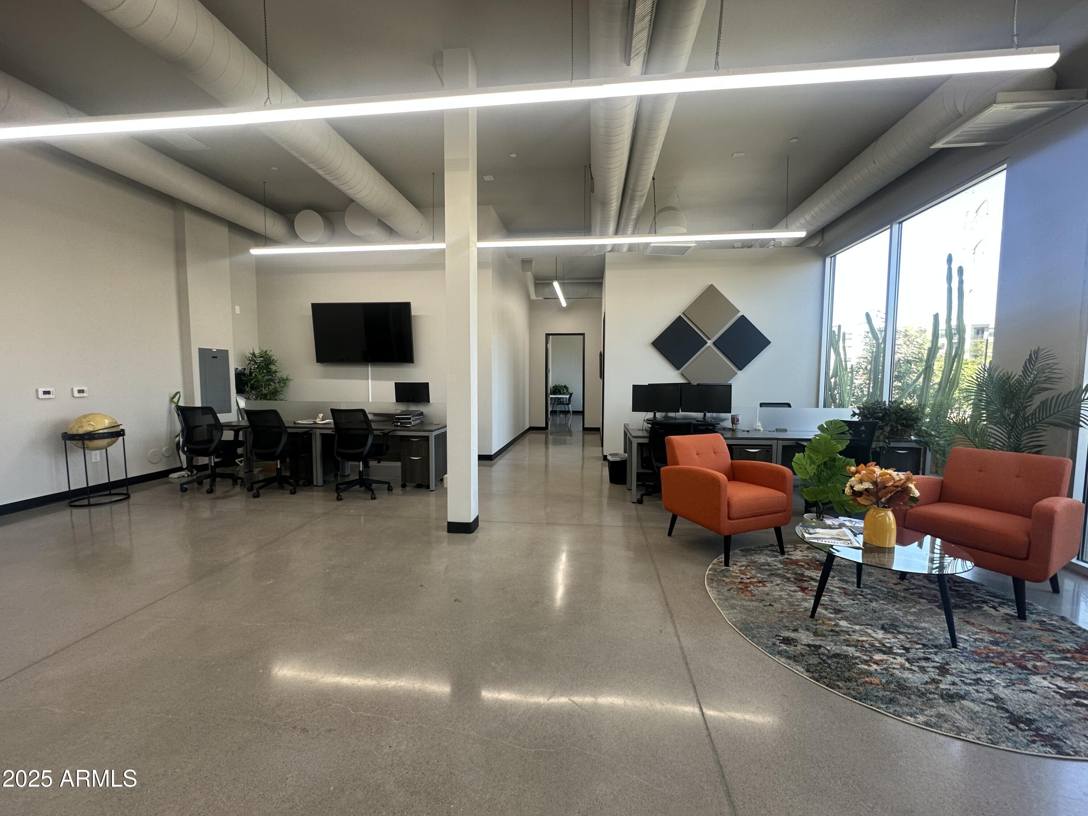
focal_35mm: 14
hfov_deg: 102.1
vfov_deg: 85.7
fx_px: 440
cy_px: 408
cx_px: 544
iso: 100
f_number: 2.2
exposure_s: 1/120
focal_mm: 2.22
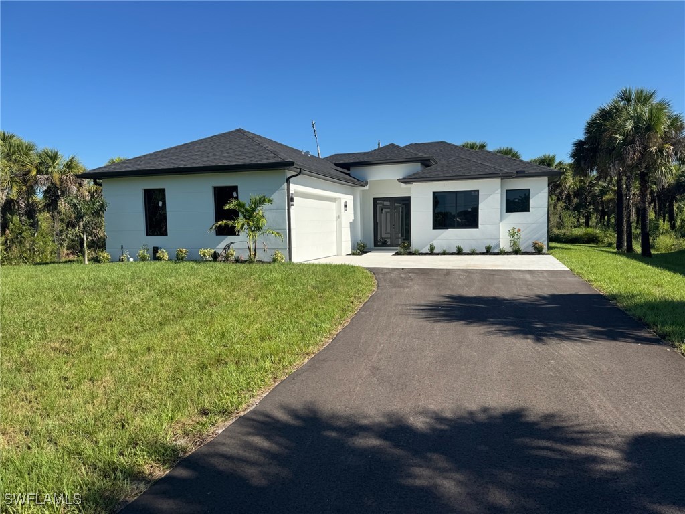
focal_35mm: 24
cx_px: 342
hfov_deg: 71.6
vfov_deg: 56.8
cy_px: 257
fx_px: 475
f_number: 1.78
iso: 80
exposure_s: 1/4310
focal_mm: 6.76
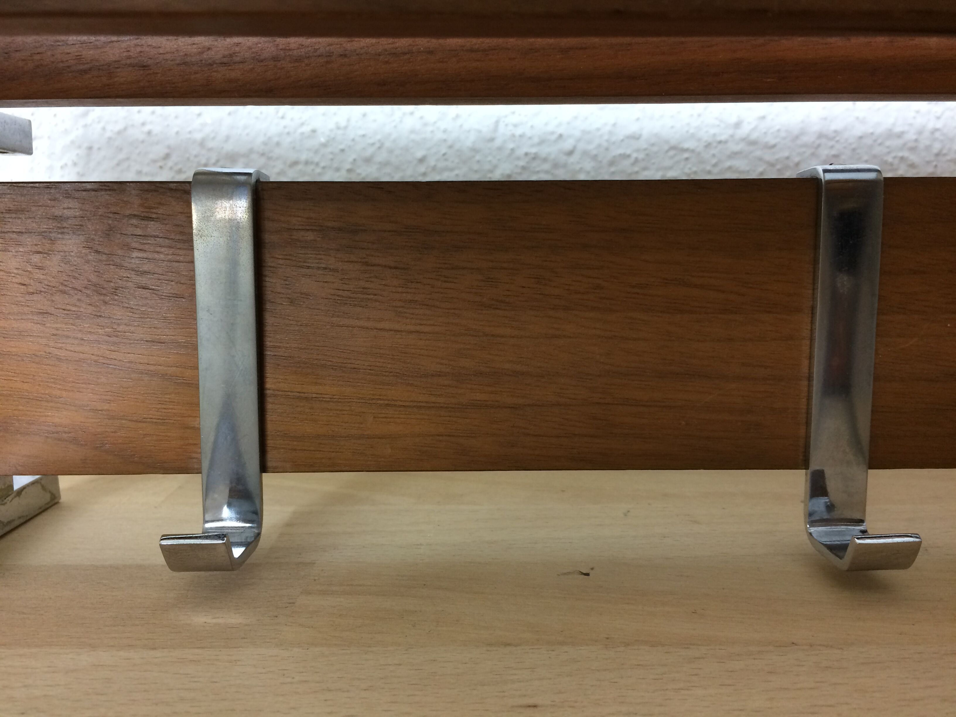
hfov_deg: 61.7
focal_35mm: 29
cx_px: 478
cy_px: 358
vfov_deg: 48.2
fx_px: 801
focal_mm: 4.15
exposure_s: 1/33
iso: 125
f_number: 2.2
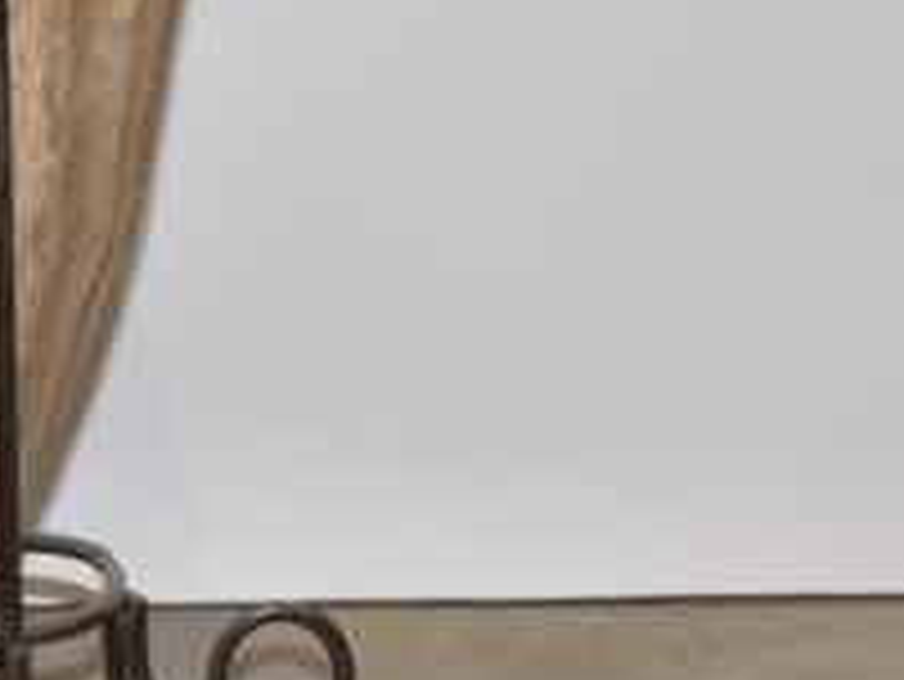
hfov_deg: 12.5
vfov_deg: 9.5
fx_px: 4076
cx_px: -31
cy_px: 187
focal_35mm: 156
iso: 800
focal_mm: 34
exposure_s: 1/125
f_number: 5.6
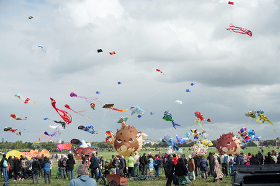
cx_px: 140
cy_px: 93
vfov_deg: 18.9
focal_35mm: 72
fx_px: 560
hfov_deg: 28.1
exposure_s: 1/640
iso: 640
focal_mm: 72
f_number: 8
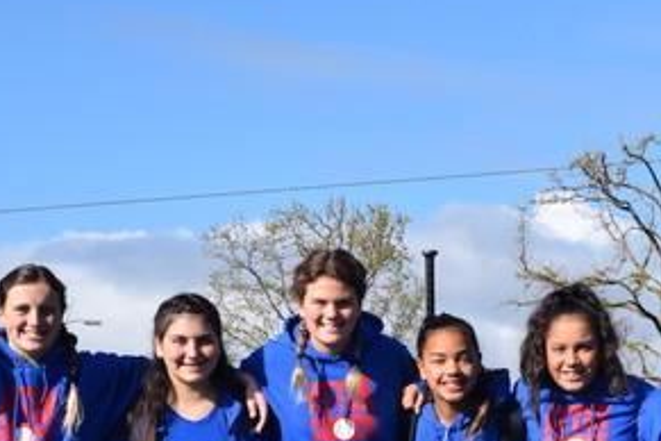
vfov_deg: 12.9
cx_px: 500
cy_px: 477
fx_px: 1909
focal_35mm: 104
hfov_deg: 19.5
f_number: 9
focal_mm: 28
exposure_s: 1/320
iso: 200
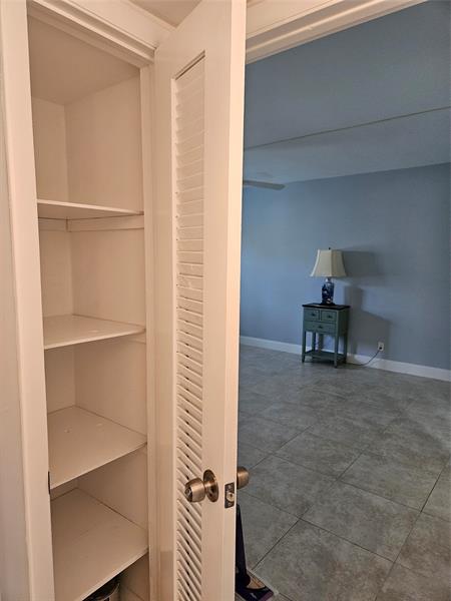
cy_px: 300
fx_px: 400
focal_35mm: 23
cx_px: 226
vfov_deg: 73.9
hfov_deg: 58.9
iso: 500
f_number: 1.8
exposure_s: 1/120
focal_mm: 5.4
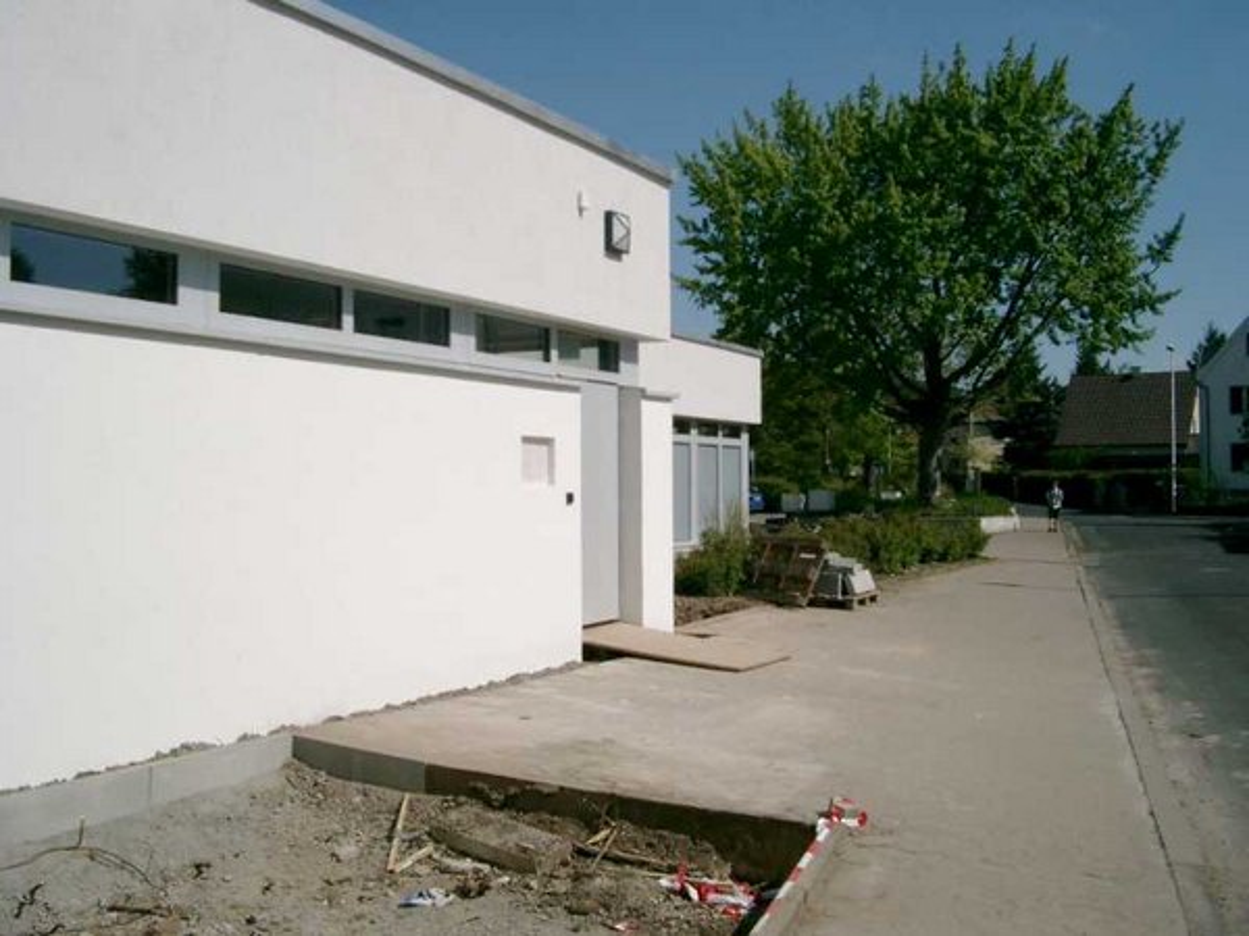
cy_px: 468
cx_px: 624
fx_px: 1335
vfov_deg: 38.7
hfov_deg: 50.1
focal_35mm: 37
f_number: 5
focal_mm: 7.6
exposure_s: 1/2000
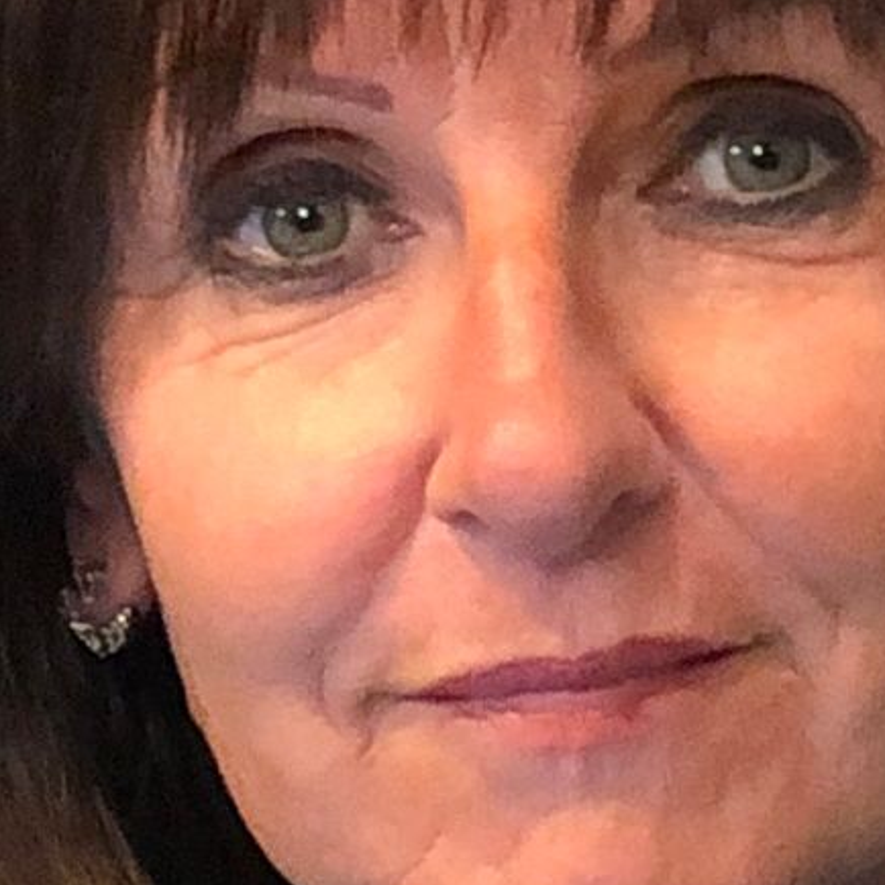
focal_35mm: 424
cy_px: 1519
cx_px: 31
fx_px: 12264
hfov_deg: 4.1
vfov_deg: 4.1
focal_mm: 6
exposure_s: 1/13
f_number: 2.4
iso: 160
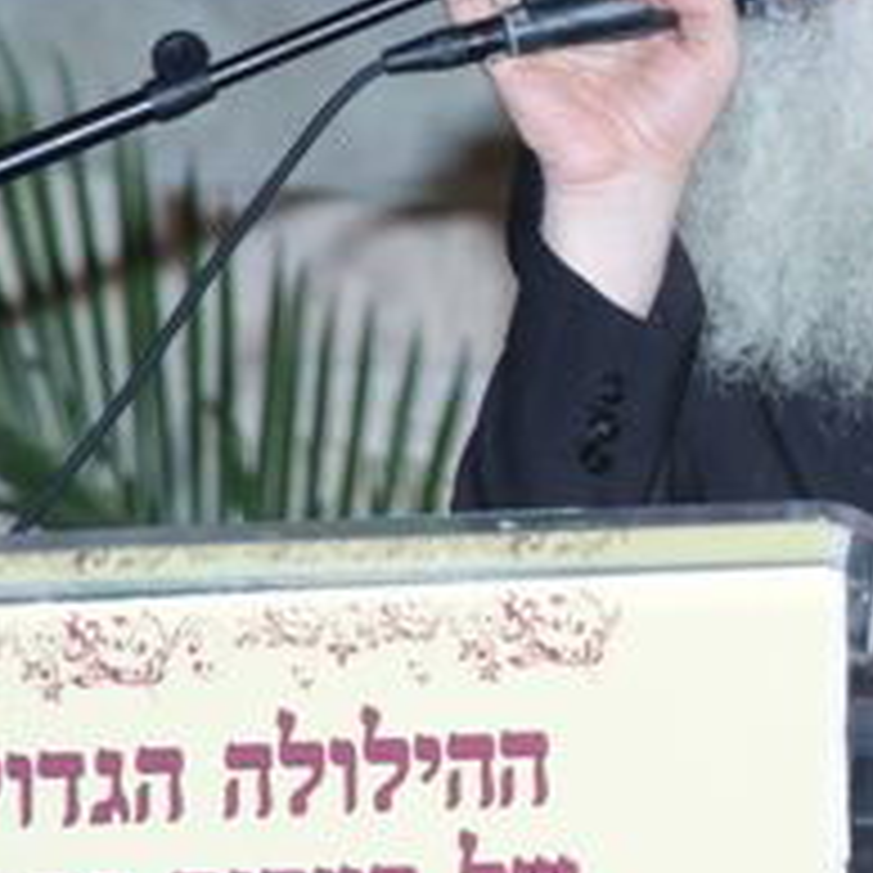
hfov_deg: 3.1
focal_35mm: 571
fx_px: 16292
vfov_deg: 3.1
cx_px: 855
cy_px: 140
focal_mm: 135
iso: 1000
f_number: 5.6
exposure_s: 1/160
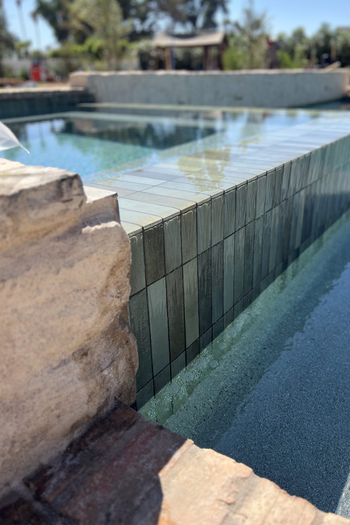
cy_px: 271
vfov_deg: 65.5
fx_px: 408
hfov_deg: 46.3
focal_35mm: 28
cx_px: 200
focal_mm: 5.7
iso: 50
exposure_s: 1/2915
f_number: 1.5
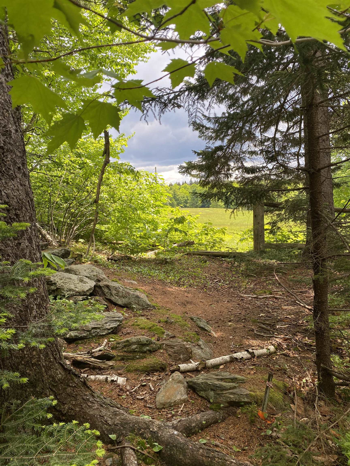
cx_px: 175
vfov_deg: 67.3
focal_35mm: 26
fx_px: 351
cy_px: 233
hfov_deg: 53.1
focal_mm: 4.25
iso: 32
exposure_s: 1/400
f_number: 1.8
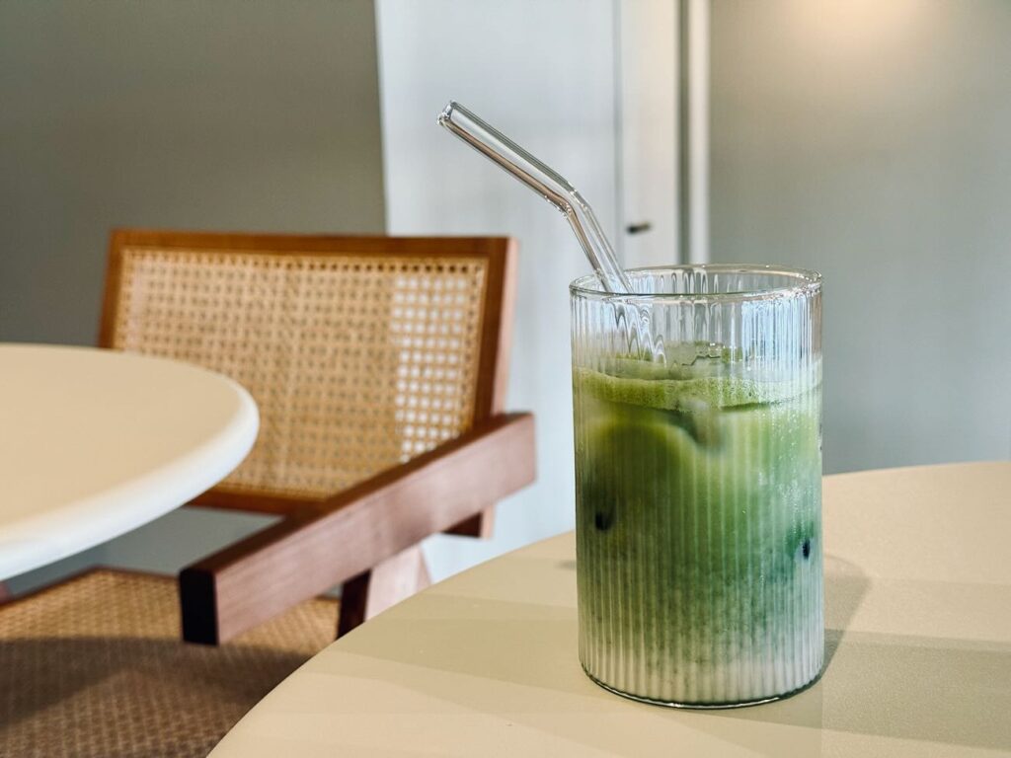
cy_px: 379
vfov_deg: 30.3
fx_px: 1402
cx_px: 506
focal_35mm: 48
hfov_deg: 39.7
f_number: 1.78
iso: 100
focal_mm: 6.76
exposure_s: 1/50
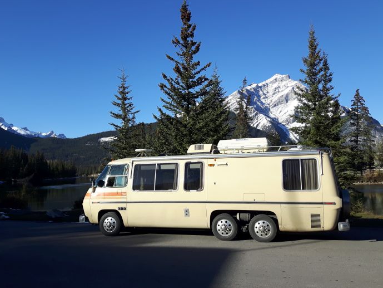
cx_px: 165
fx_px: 398
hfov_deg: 51.2
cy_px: 138
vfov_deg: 39.7
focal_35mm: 36
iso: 40
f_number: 1.9
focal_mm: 3.7
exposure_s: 1/1406
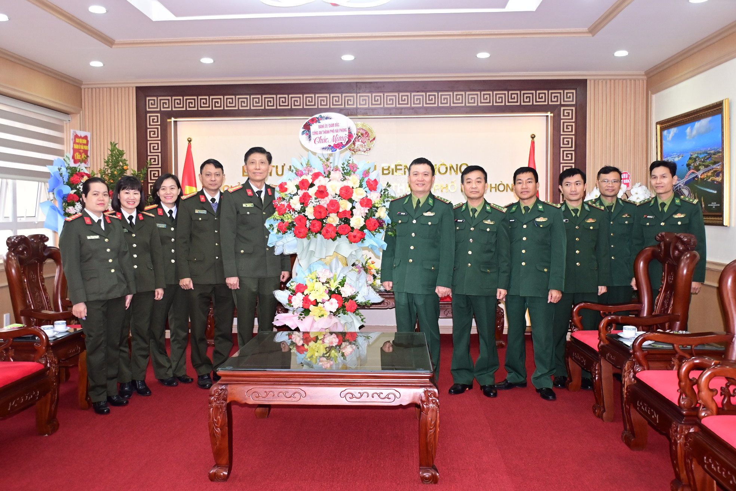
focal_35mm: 33
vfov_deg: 40.0
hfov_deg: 57.2
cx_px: 368
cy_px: 246
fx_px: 675
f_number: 3.5
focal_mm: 22
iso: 1250
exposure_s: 1/200
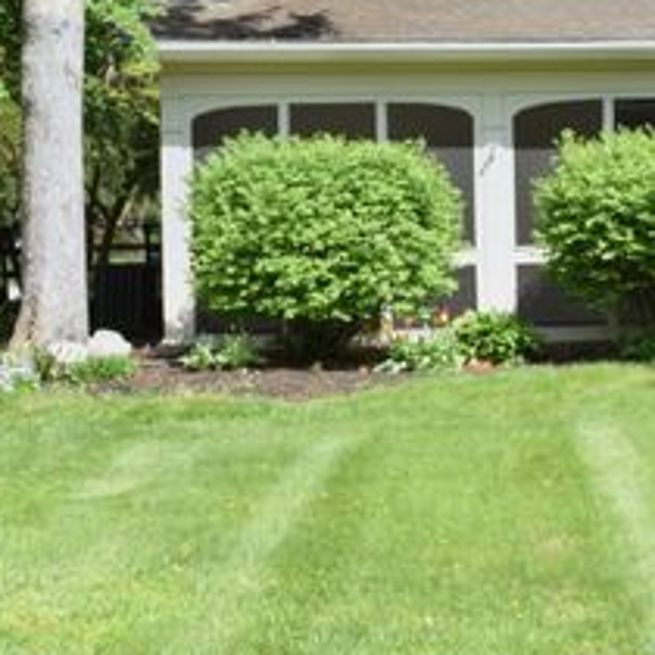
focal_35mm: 85
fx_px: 1820
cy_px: 264
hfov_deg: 20.0
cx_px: 590
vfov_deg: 20.4
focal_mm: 28
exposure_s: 1/50
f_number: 11
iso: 100
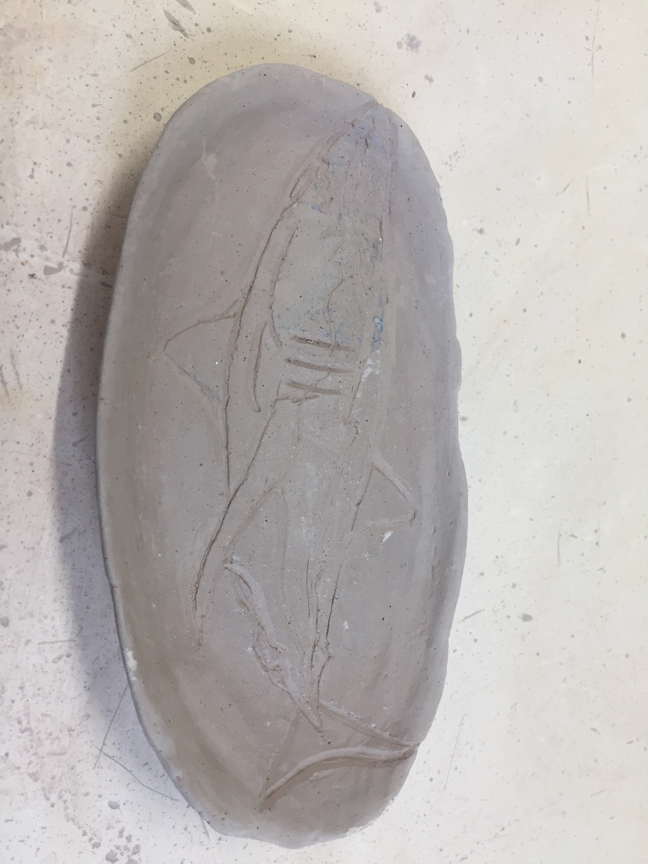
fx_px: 724
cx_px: 324
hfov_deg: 48.2
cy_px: 432
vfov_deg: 61.7
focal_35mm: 29
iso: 32
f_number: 2.2
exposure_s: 1/40
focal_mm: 4.15
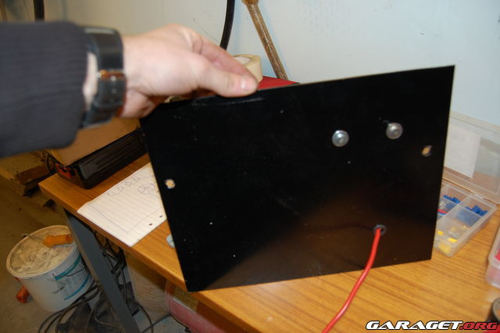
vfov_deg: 47.9
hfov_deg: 67.4
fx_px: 375
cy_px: 166
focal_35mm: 27
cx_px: 250
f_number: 3.5
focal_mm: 18
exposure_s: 1/60
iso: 400
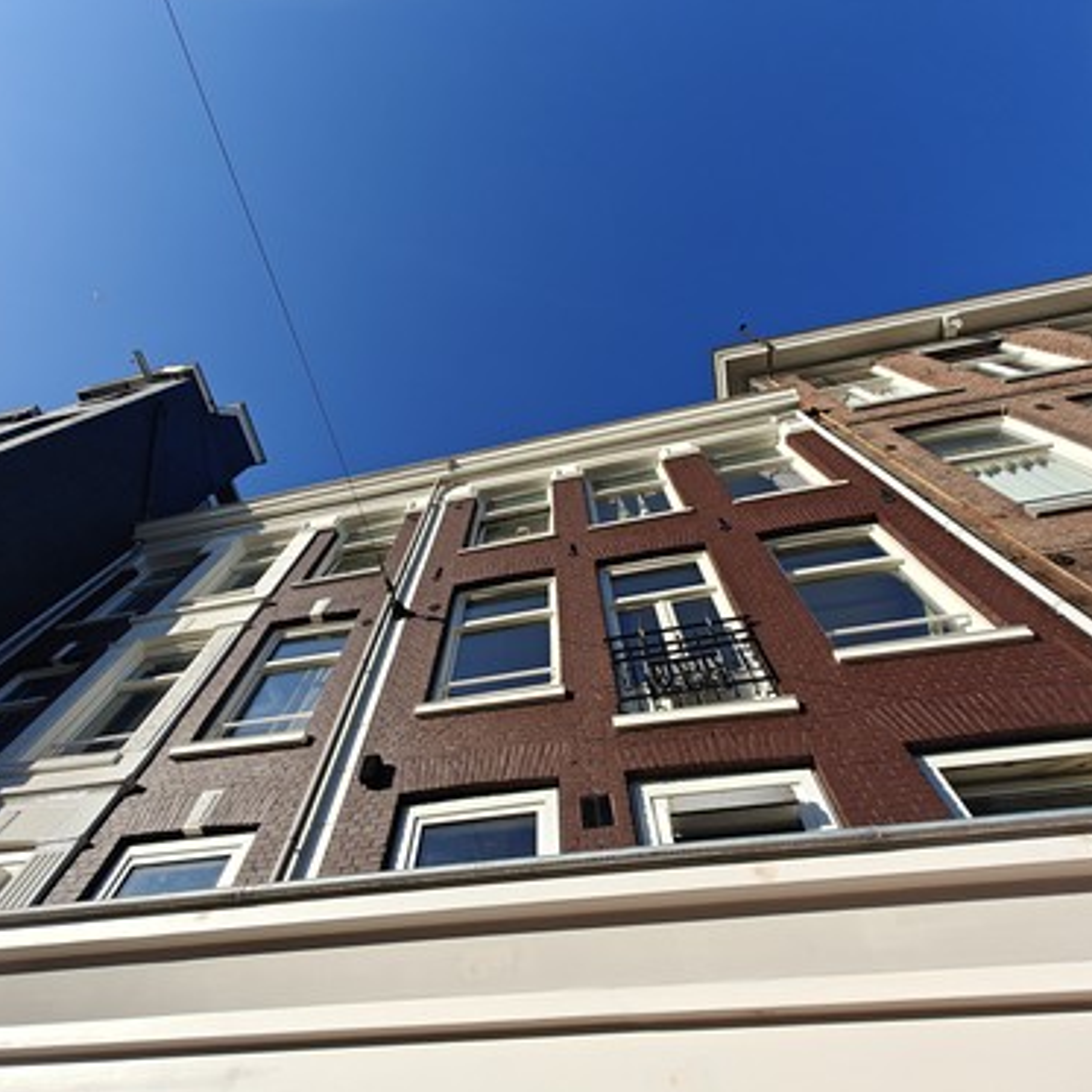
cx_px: 498
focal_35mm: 17
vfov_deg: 84.0
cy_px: 542
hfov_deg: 83.8
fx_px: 607
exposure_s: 1/2647
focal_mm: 2.62
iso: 64
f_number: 2.2
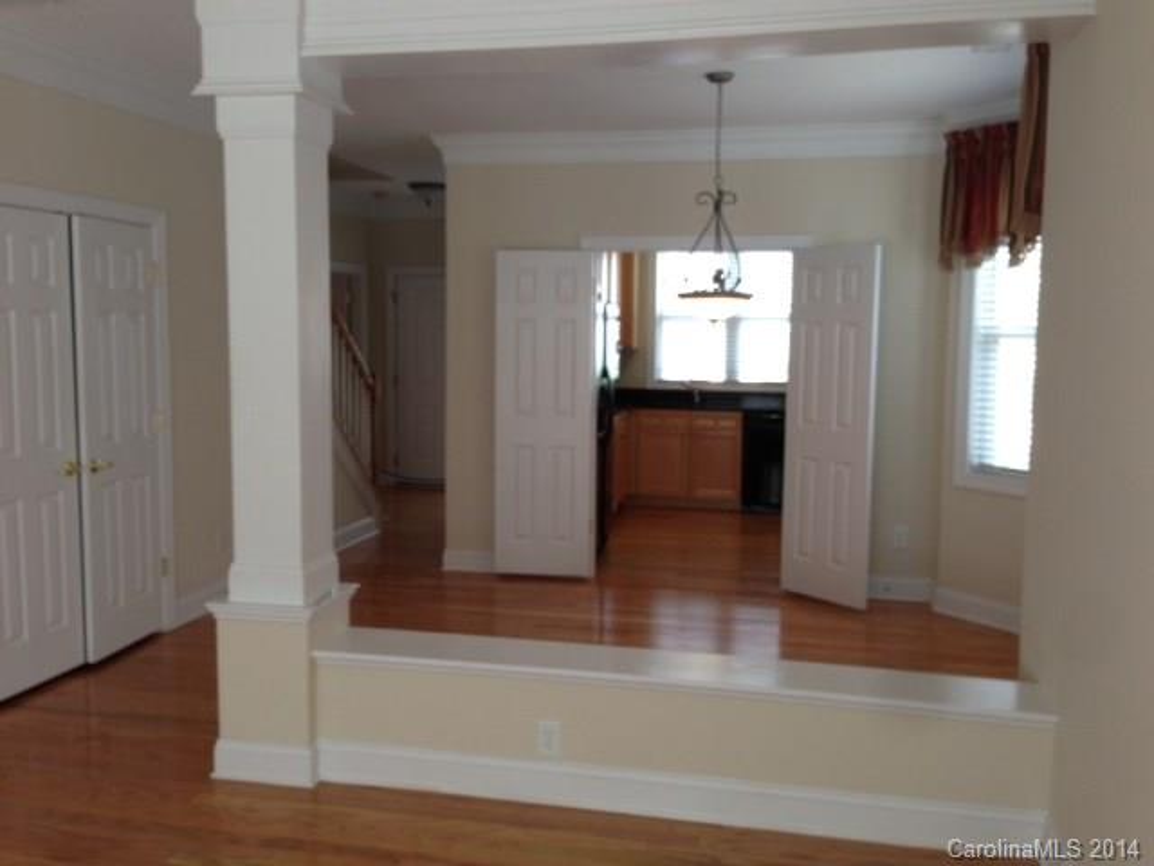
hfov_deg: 55.4
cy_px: 433
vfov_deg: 42.9
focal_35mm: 33
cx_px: 577
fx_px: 1100
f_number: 2.4
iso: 50
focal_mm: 4.12
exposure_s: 1/30
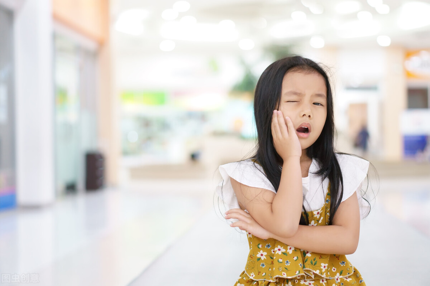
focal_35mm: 75
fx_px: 895
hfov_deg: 27.0
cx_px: 215
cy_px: 143
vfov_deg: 18.2
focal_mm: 50
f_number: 1.8
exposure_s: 1/80
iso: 800
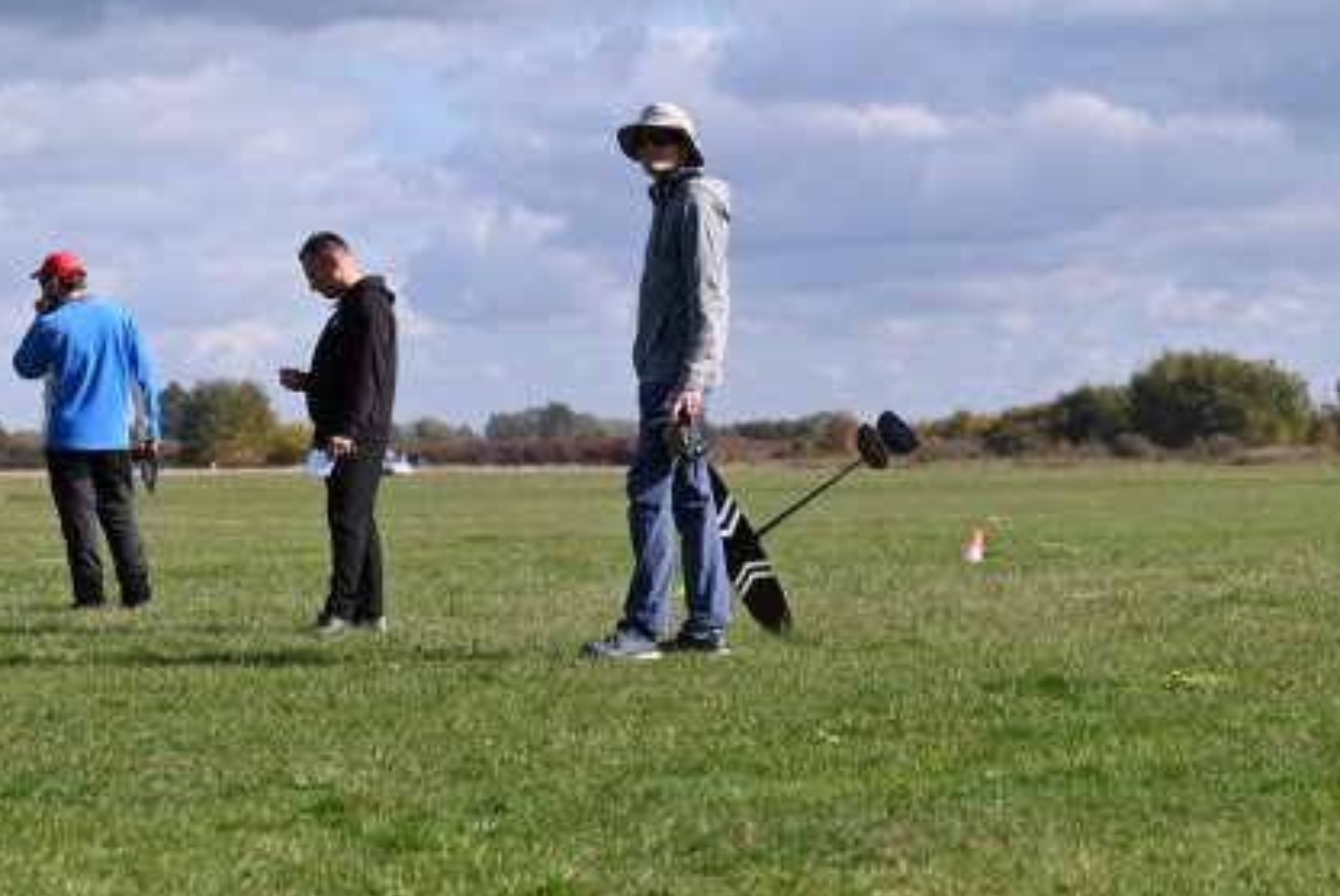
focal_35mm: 149
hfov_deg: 13.8
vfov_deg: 9.2
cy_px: 507
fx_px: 5552
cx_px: 628
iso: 640
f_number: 9
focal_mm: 125
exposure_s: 1/1250
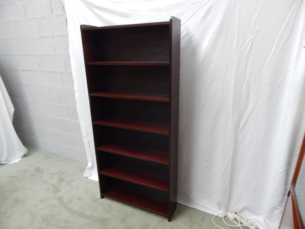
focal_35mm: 22
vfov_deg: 61.1
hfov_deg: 76.4
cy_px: 114
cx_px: 152
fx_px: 194
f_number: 3
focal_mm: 4
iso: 400
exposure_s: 1/13
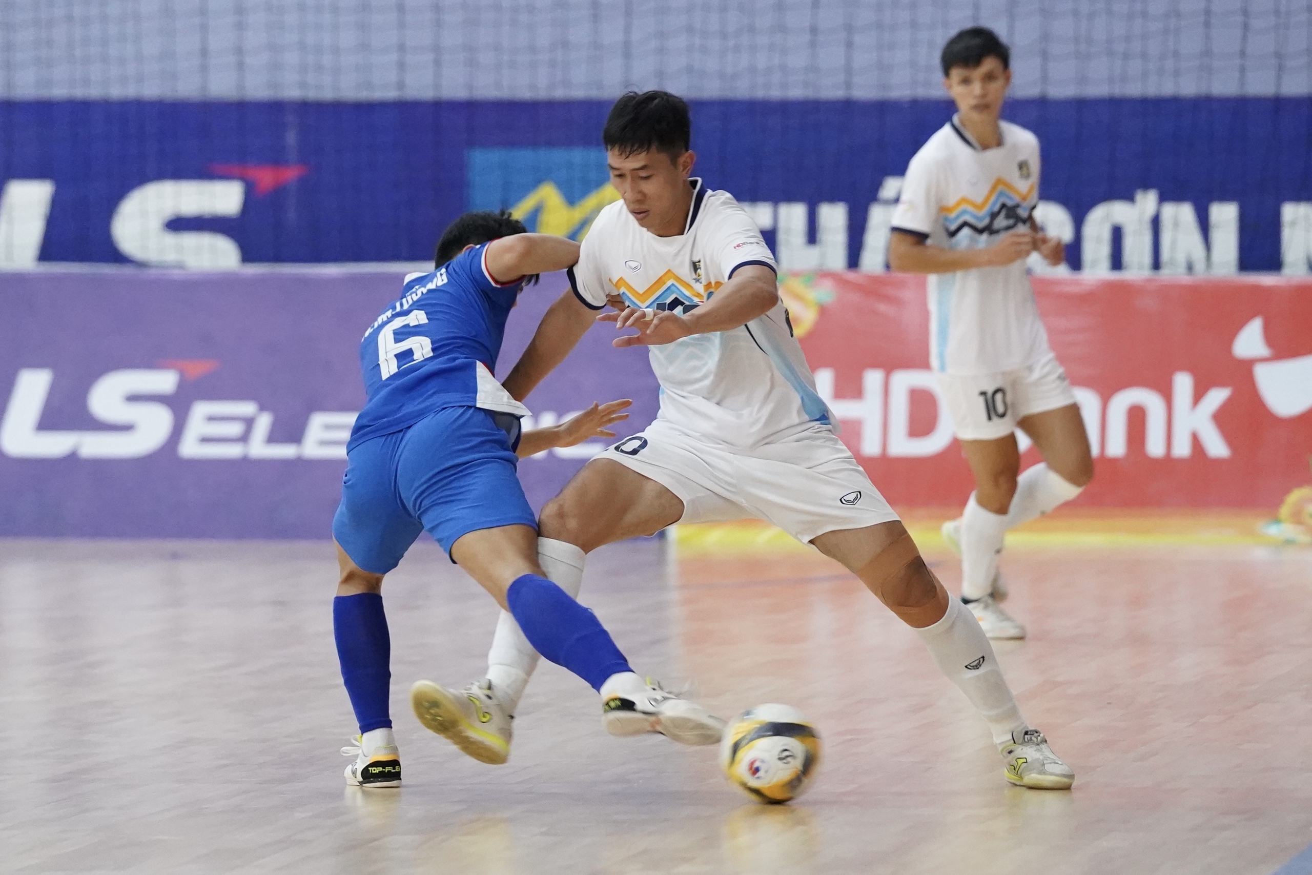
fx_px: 7289
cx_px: 656
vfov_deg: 6.9
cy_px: 438
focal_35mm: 200
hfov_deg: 10.3
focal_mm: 200
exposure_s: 1/400
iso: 8000
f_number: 3.5
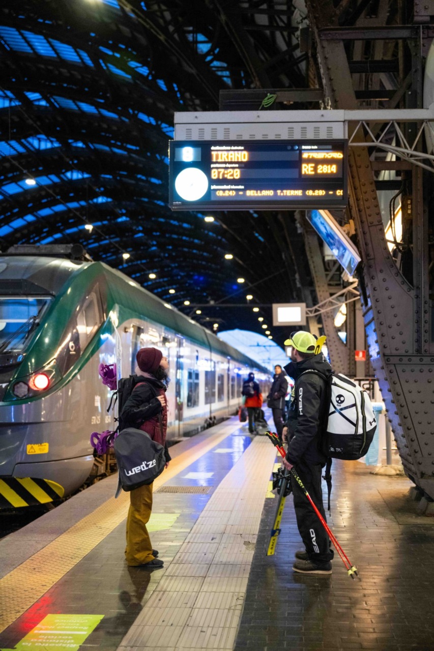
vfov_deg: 41.1
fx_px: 868
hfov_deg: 28.1
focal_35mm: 48
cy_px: 326
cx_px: 217
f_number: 2.8
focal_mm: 48
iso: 3200
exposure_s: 1/60
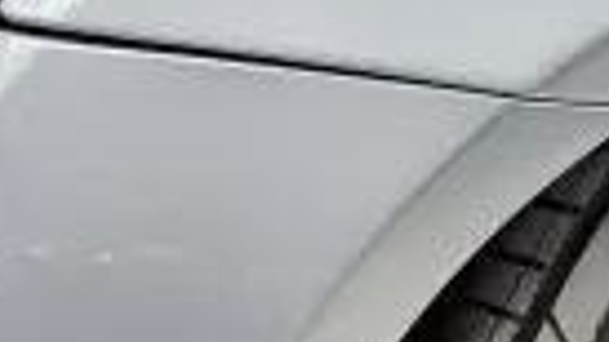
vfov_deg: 16.3
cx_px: 698
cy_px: 546
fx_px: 1066
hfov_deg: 28.5
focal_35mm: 66
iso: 400
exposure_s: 1/100
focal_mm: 6.3
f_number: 1.7
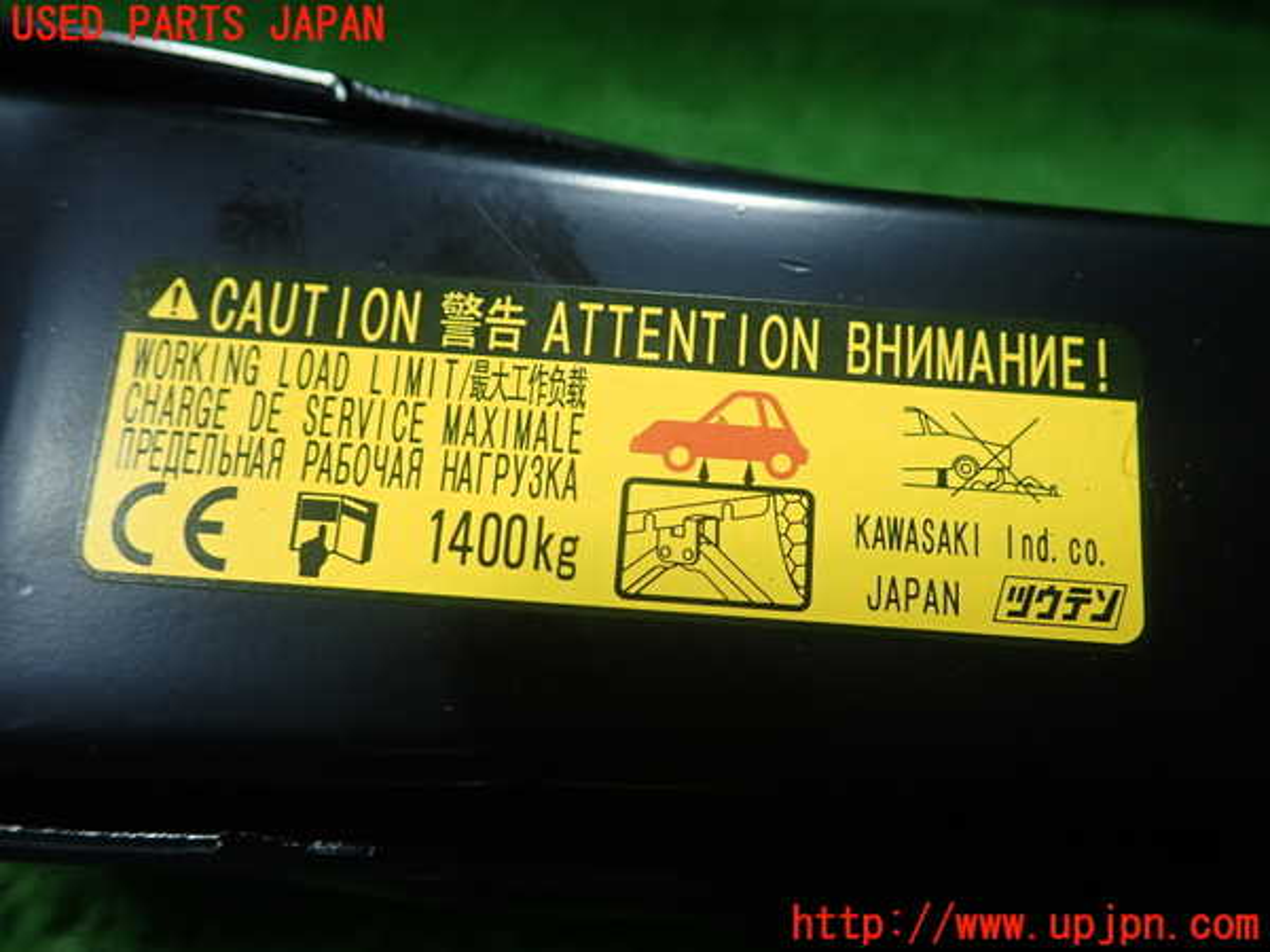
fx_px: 1101
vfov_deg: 46.8
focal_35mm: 30
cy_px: 476
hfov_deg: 60.0
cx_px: 635
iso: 250
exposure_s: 1/125
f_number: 2.3
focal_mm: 5.5
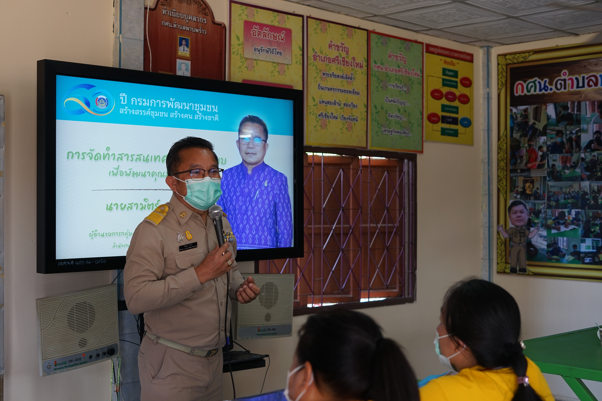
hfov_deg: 39.6
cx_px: 301
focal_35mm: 50
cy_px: 200
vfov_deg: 27.0
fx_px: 836
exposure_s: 1/160
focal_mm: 50
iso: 800
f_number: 4
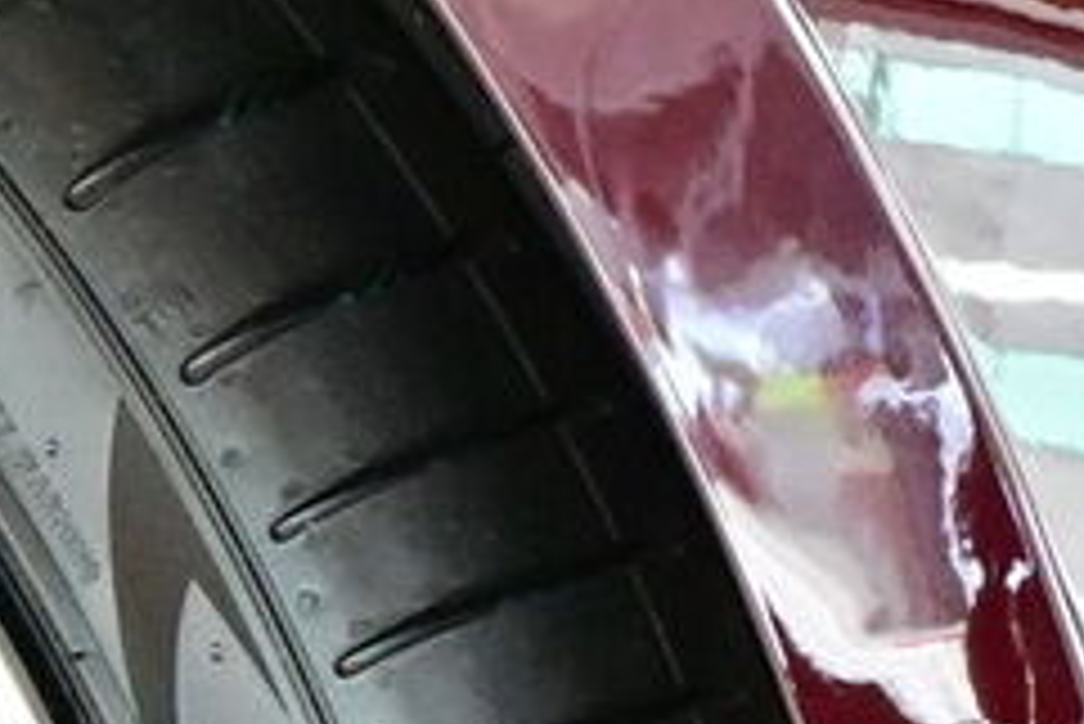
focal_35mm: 598
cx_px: 3742
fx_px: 18017
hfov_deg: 3.3
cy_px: 36
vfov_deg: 2.3
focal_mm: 50
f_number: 6.3
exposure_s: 1/80
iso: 1600
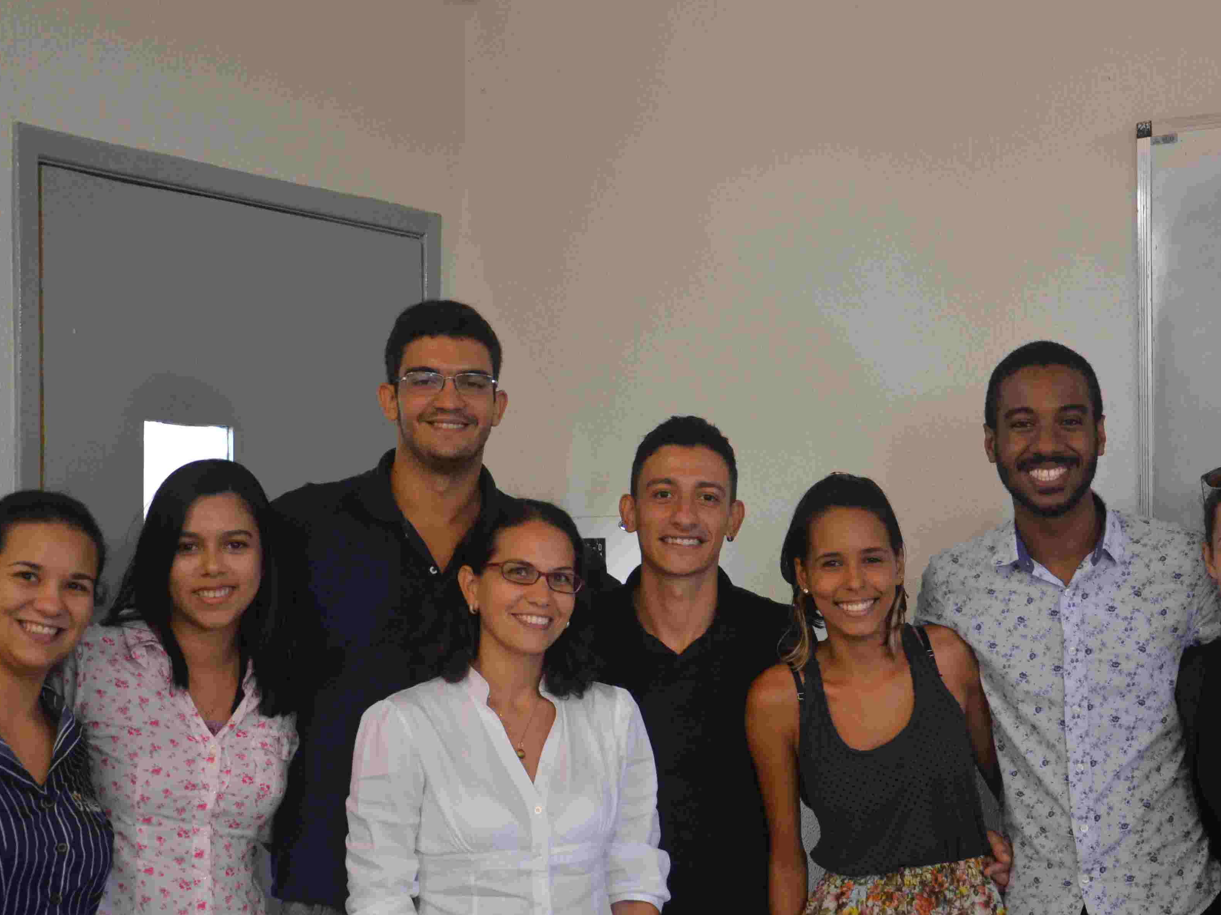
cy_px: 542
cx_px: 769
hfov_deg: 33.1
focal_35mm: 58
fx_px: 2046
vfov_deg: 25.2
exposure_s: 1/50
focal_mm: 26
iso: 800
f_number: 4
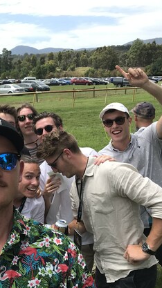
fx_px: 314
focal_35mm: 41
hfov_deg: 27.5
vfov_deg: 49.4
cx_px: 6
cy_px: 144
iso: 20
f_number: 1.8
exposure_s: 1/1451
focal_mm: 3.99
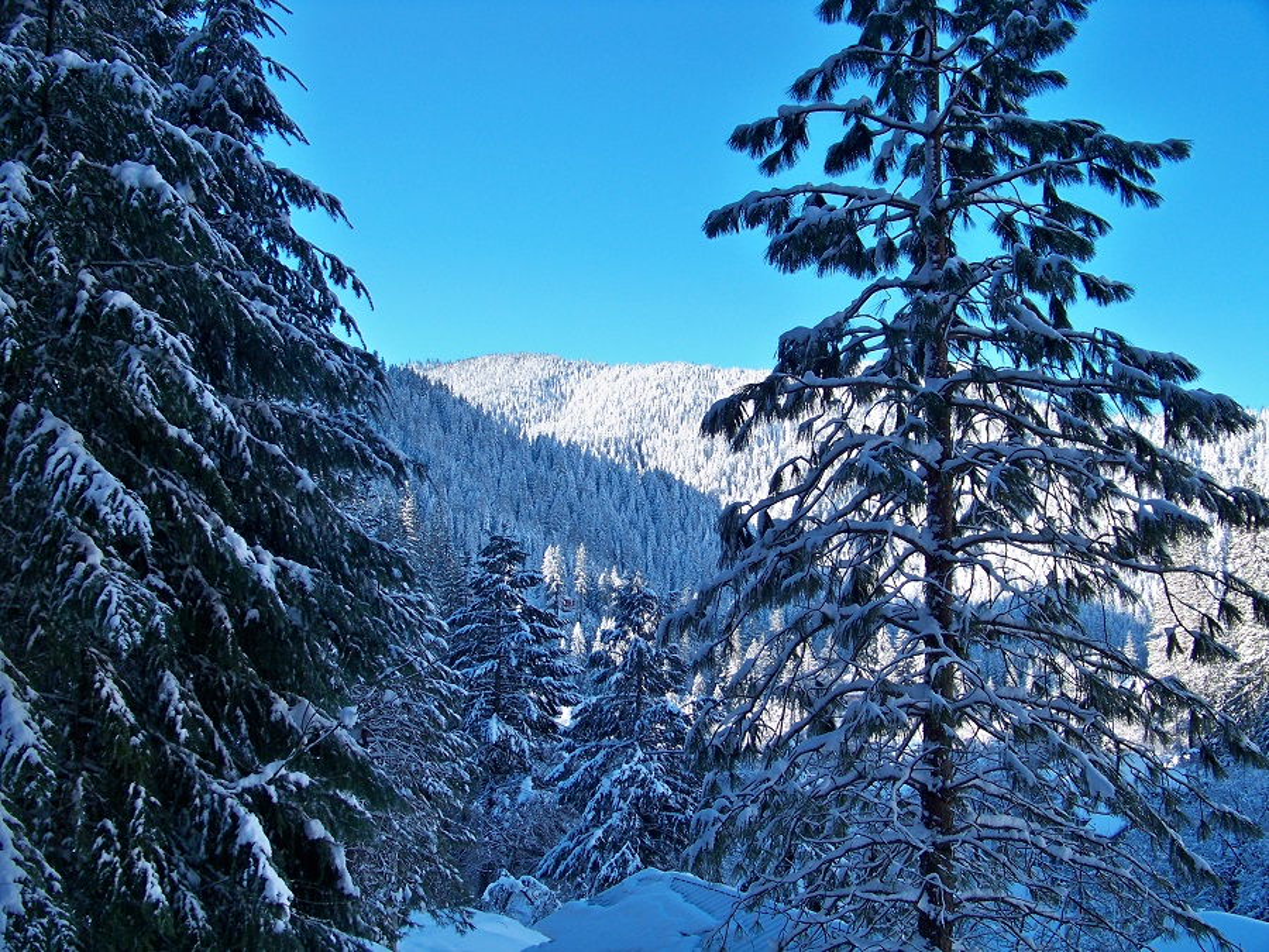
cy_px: 476
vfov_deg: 38.7
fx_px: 1356
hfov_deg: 50.1
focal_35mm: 37
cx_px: 634
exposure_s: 1/320
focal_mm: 6.75
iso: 64
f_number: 2.8
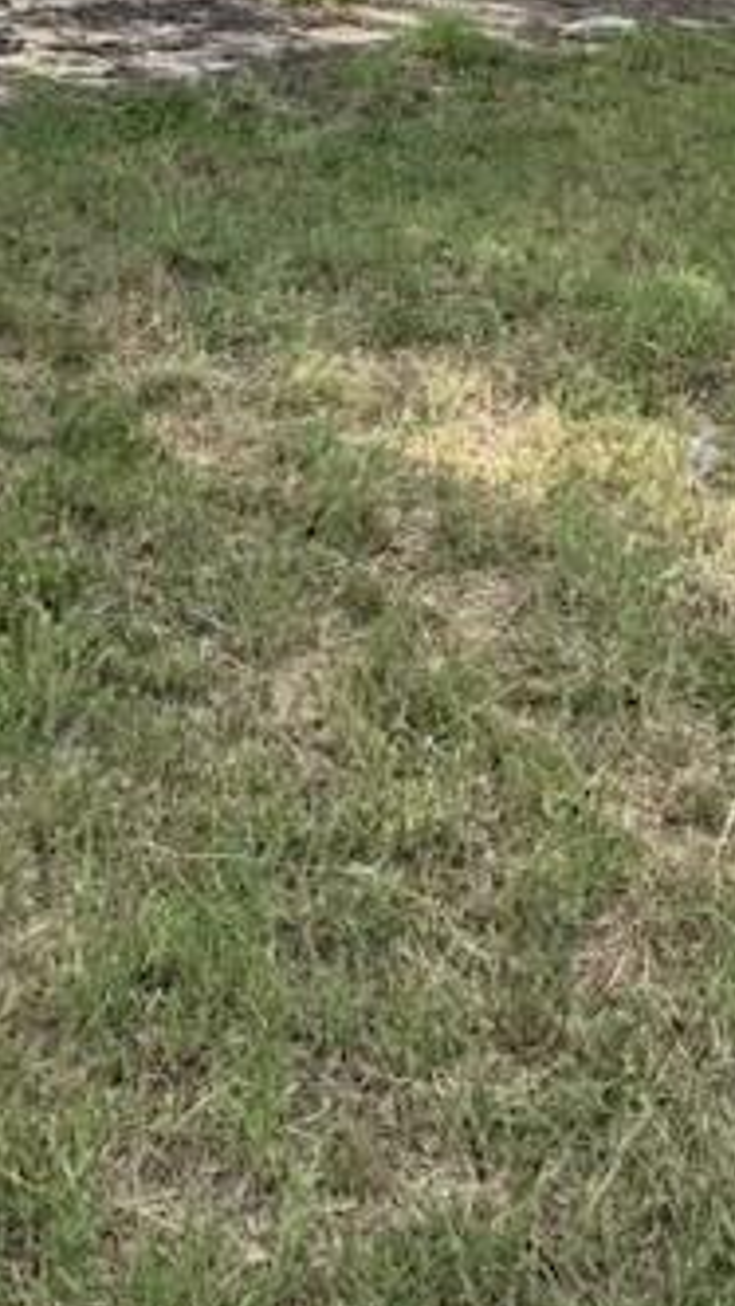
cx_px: 181
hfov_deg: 25.2
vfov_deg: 36.5
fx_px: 1627
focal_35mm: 47
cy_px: -149
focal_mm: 2.22
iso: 40
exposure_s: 1/763
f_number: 2.2
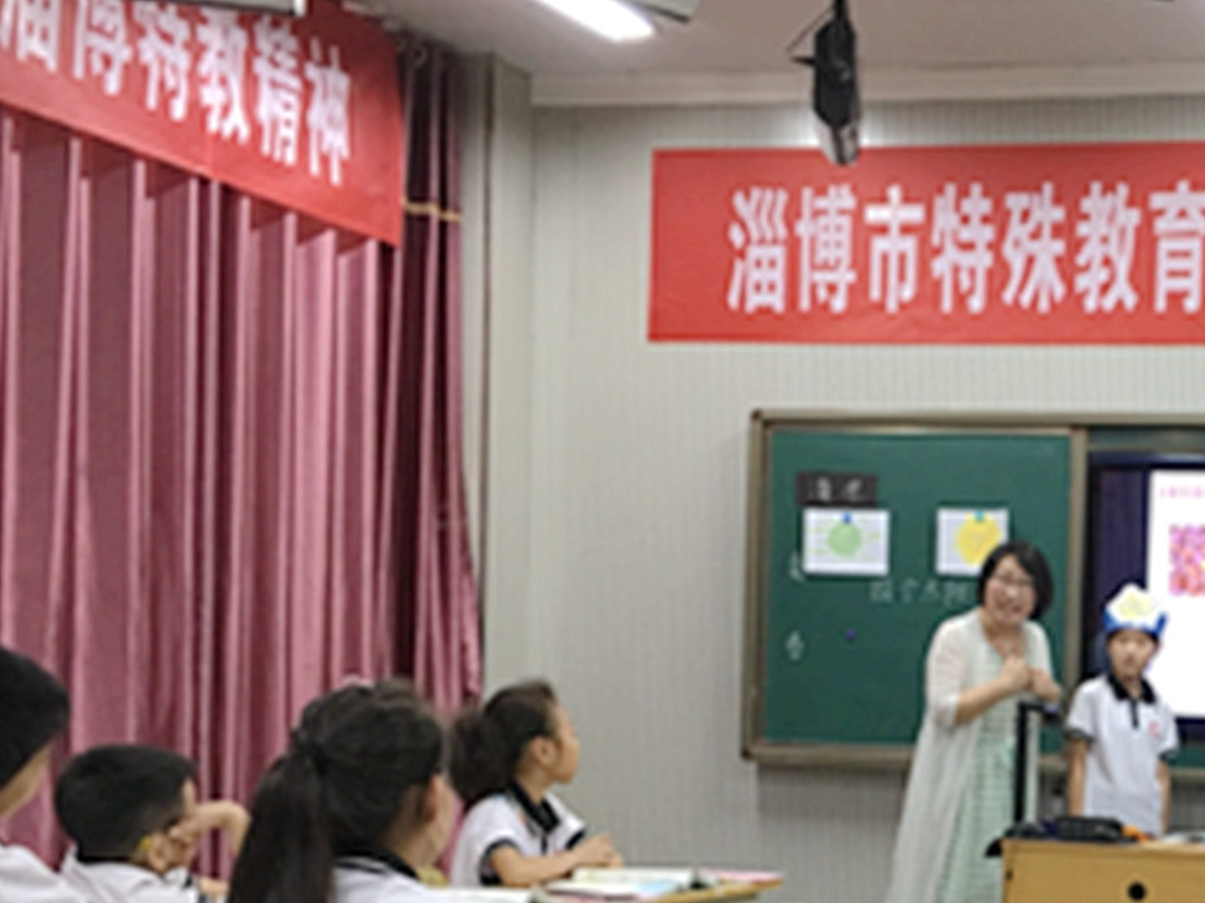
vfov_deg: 22.6
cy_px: 834
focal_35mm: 63
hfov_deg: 28.9
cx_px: 1190
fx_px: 2192
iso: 64
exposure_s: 1/17
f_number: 2.2
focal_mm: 4.15
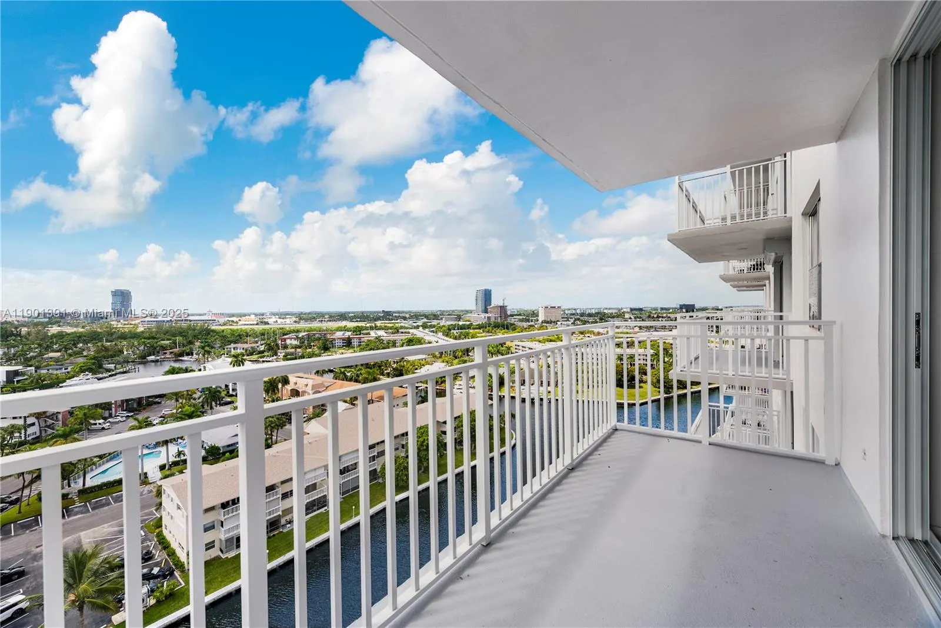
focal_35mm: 14
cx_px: 470
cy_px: 314
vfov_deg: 81.2
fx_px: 366
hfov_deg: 104.2
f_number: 9
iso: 100
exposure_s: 1/80
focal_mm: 14
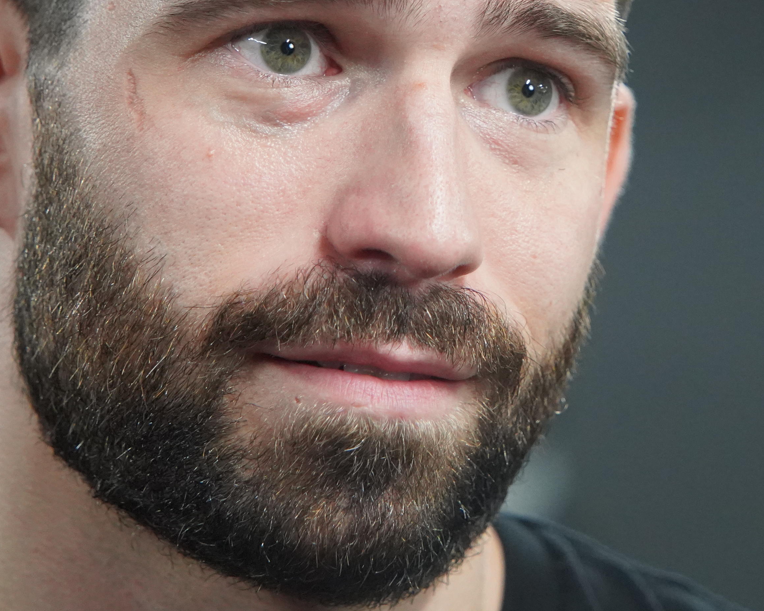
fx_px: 5698
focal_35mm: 252
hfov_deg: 7.7
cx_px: 556
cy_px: 120
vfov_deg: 6.1
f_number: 5
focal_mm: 124
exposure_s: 1/160
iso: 8000
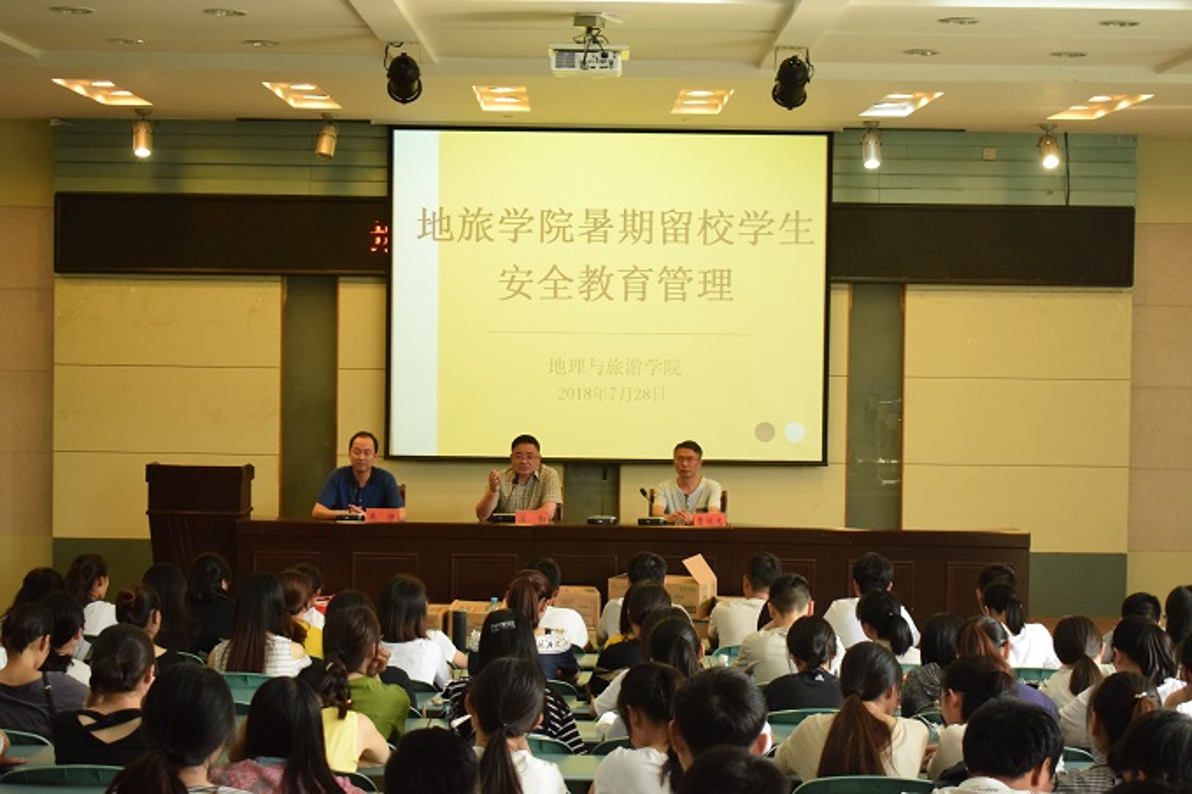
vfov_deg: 20.2
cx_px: 596
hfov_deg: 29.9
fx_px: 2234
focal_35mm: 68
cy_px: 397
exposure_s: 1/200
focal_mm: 45
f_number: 5
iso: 2500
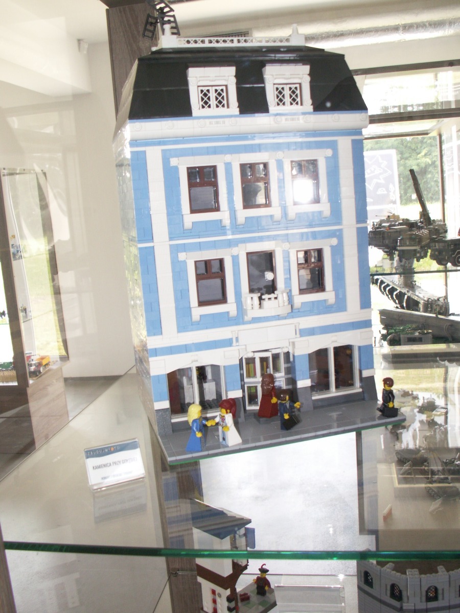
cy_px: 306
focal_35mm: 35
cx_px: 230
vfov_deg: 52.6
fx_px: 620
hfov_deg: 40.7
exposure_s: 1/60
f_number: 2.8
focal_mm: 5.86
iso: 80
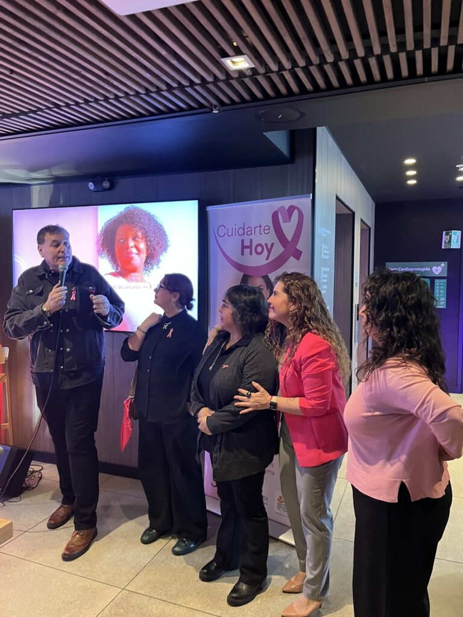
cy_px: 308
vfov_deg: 67.3
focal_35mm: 26
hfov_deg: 53.1
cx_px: 232
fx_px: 464
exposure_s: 1/50
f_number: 1.6
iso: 400
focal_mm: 5.1
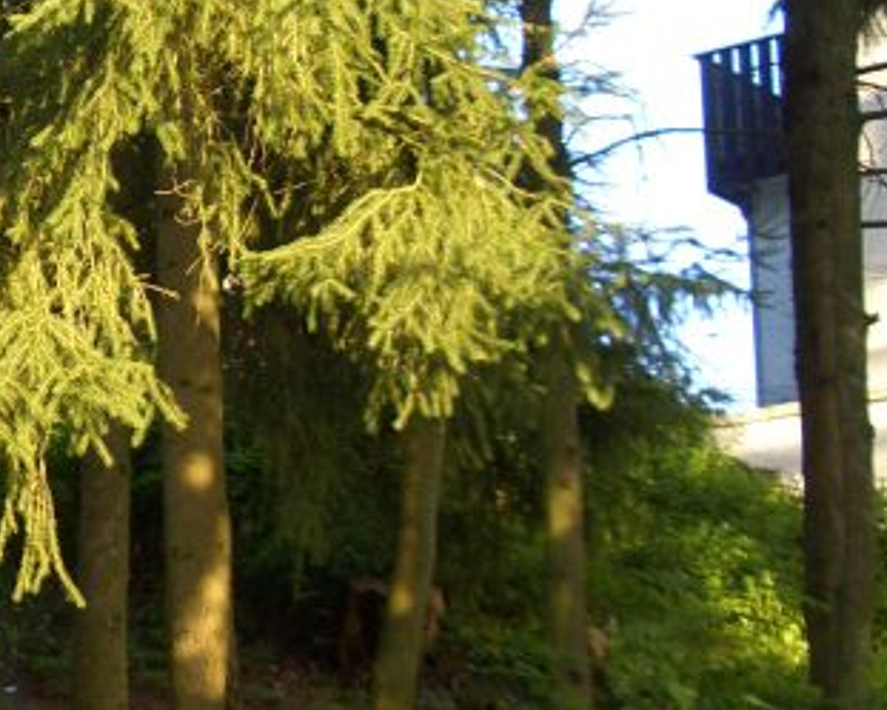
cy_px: 277
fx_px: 2705
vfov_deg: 14.9
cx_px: -211
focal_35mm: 103
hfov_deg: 17.6
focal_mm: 6.8
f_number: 2.8
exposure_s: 1/100
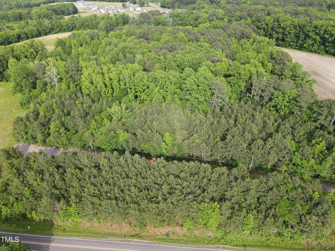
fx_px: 232
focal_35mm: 24
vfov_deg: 56.8
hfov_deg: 71.6
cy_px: 126
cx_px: 168
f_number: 2.8
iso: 100
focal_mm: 4.5
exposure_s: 1/180
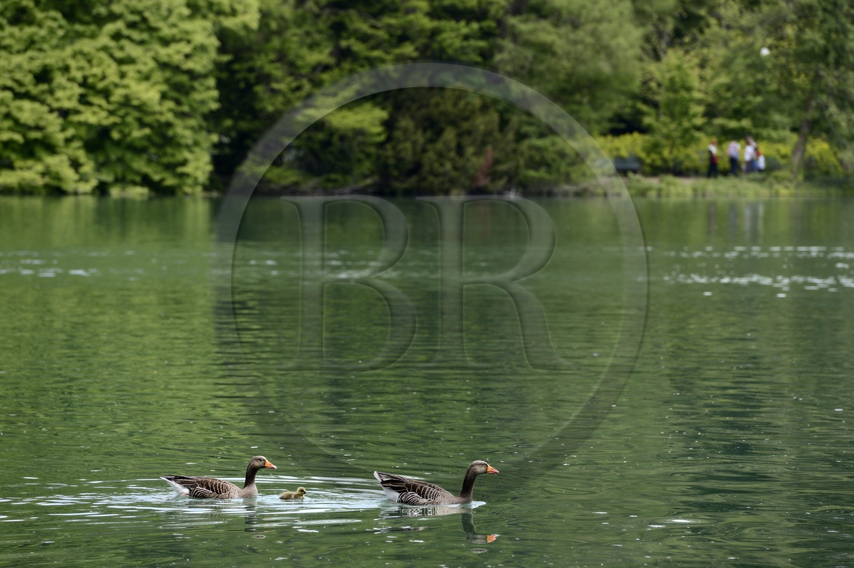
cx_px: 427
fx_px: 4740
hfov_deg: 10.3
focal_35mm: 200
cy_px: 284
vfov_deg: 6.9
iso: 200
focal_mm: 200
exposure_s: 1/320
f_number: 6.3
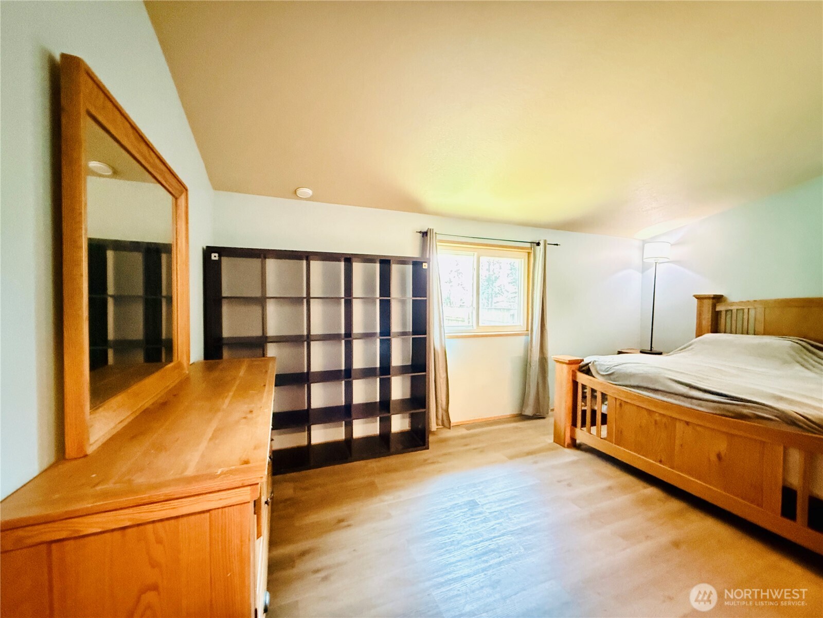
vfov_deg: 85.7
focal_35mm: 14
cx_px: 412
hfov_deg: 102.1
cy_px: 309
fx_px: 333
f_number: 2.2
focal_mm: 2.22
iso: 1600
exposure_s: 1/30
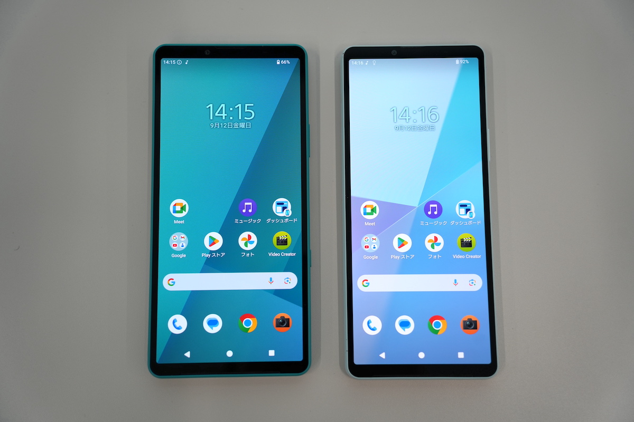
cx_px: 317
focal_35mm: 44
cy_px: 211
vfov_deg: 30.5
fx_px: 775
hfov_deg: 44.5
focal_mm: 44
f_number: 4
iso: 400
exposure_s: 1/80
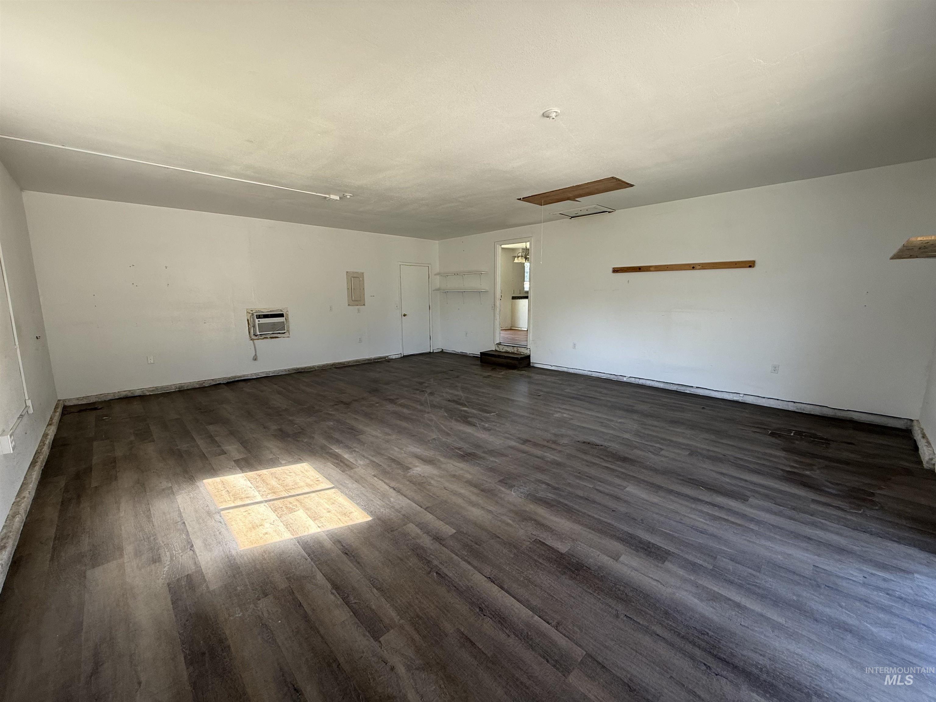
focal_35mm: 14
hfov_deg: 102.1
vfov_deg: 85.7
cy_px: 351
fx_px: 379
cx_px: 468
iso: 80
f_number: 2.2
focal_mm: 2.22
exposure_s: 1/99
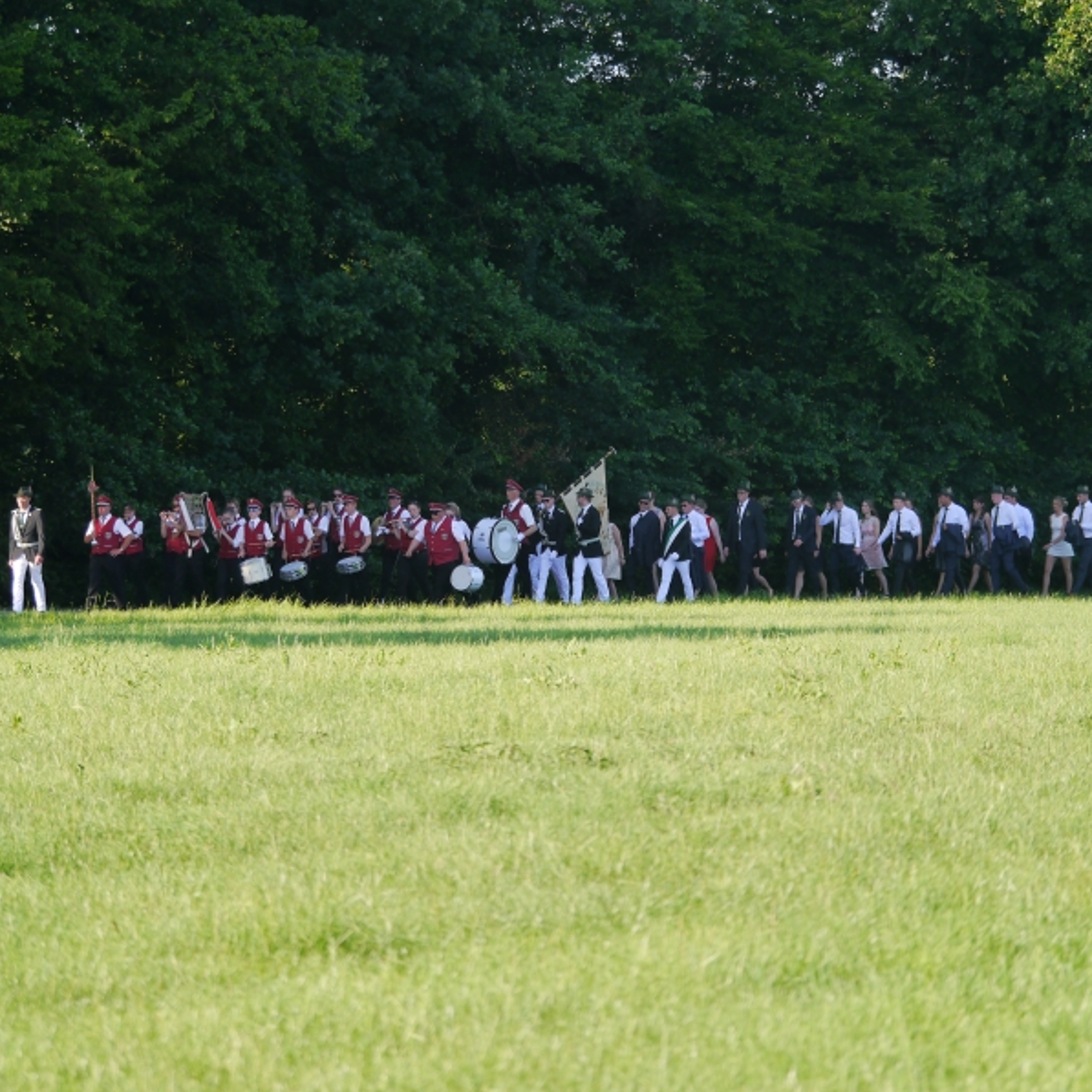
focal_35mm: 270
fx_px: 9636
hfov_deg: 6.5
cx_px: 589
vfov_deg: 6.5
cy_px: 547
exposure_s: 1/400
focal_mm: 114
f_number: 4.1
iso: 160
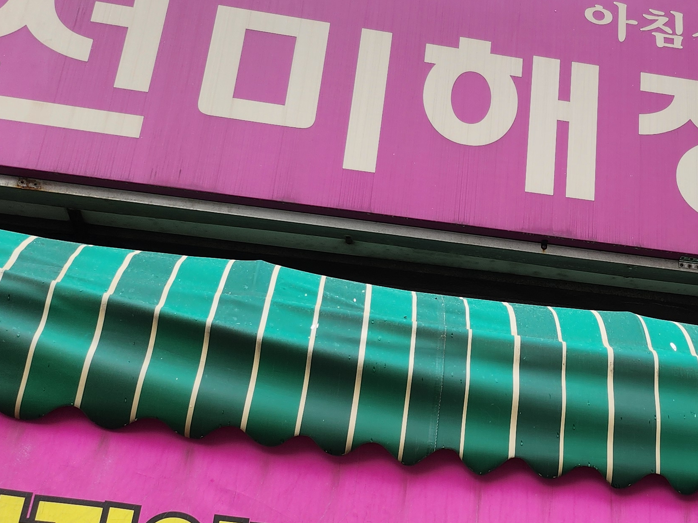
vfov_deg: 25.2
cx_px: 596
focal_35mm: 58
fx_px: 1169
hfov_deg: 32.0
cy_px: 260
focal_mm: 5
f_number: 1.8
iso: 50
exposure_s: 1/313
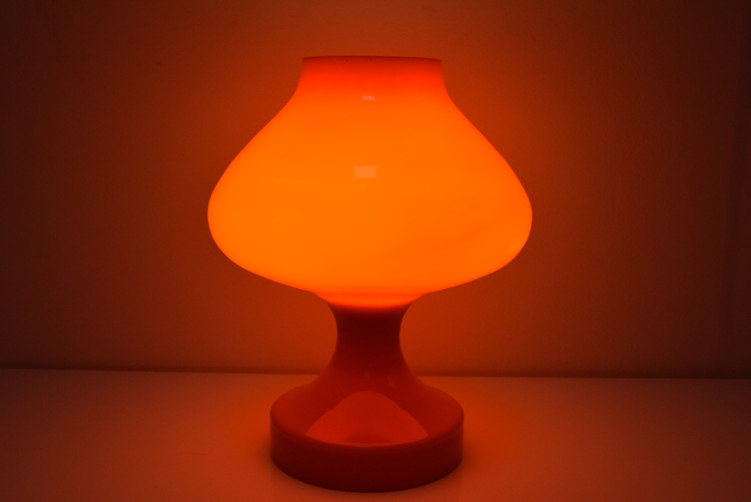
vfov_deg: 34.3
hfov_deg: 49.5
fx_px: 814
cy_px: 251
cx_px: 376
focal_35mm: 39
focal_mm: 26
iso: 1600
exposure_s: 1/400
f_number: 10
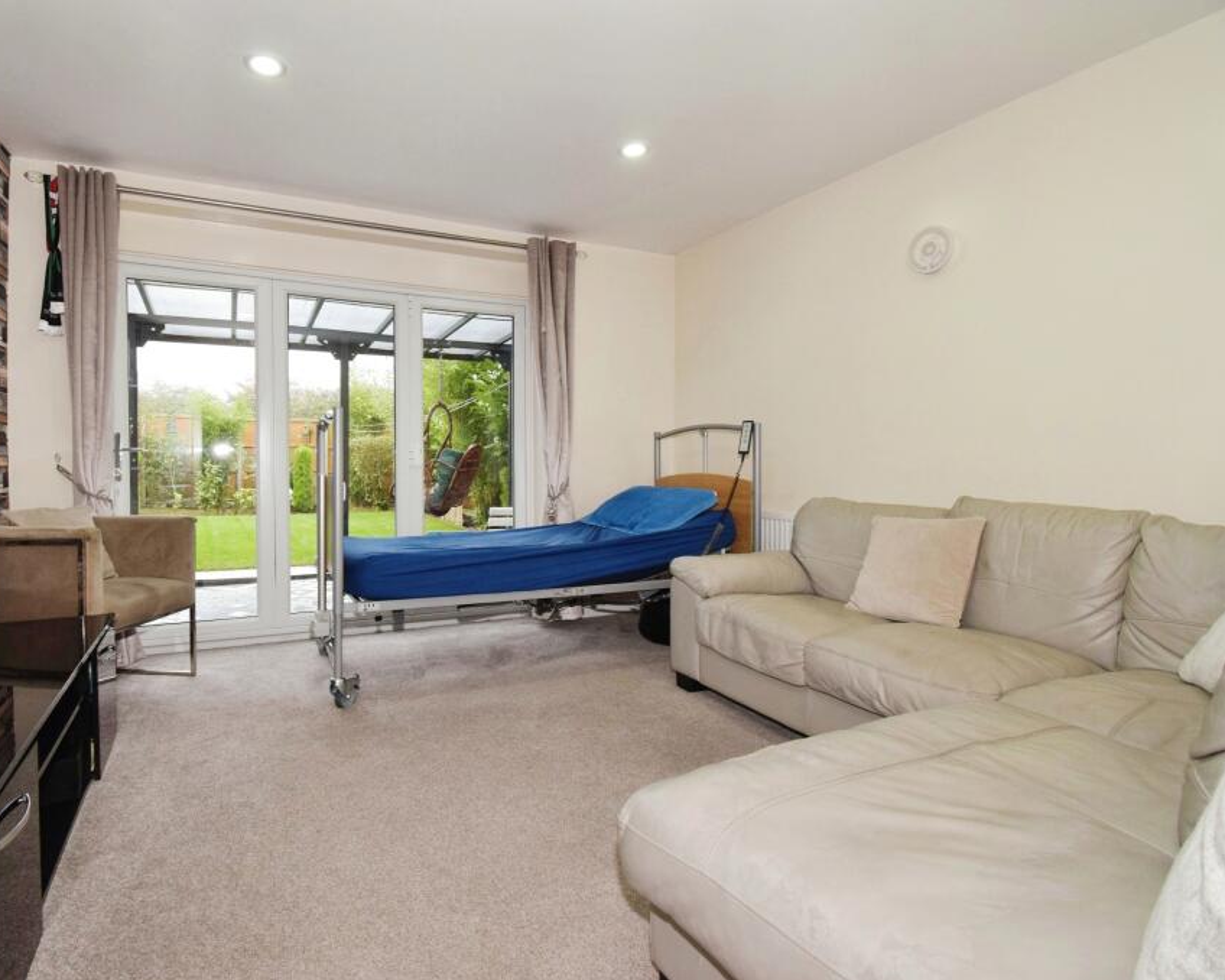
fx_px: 616
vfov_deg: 77.0
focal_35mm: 17
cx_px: 513
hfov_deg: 88.9
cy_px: 492
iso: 1000
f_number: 5.6
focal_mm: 10
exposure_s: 1/60
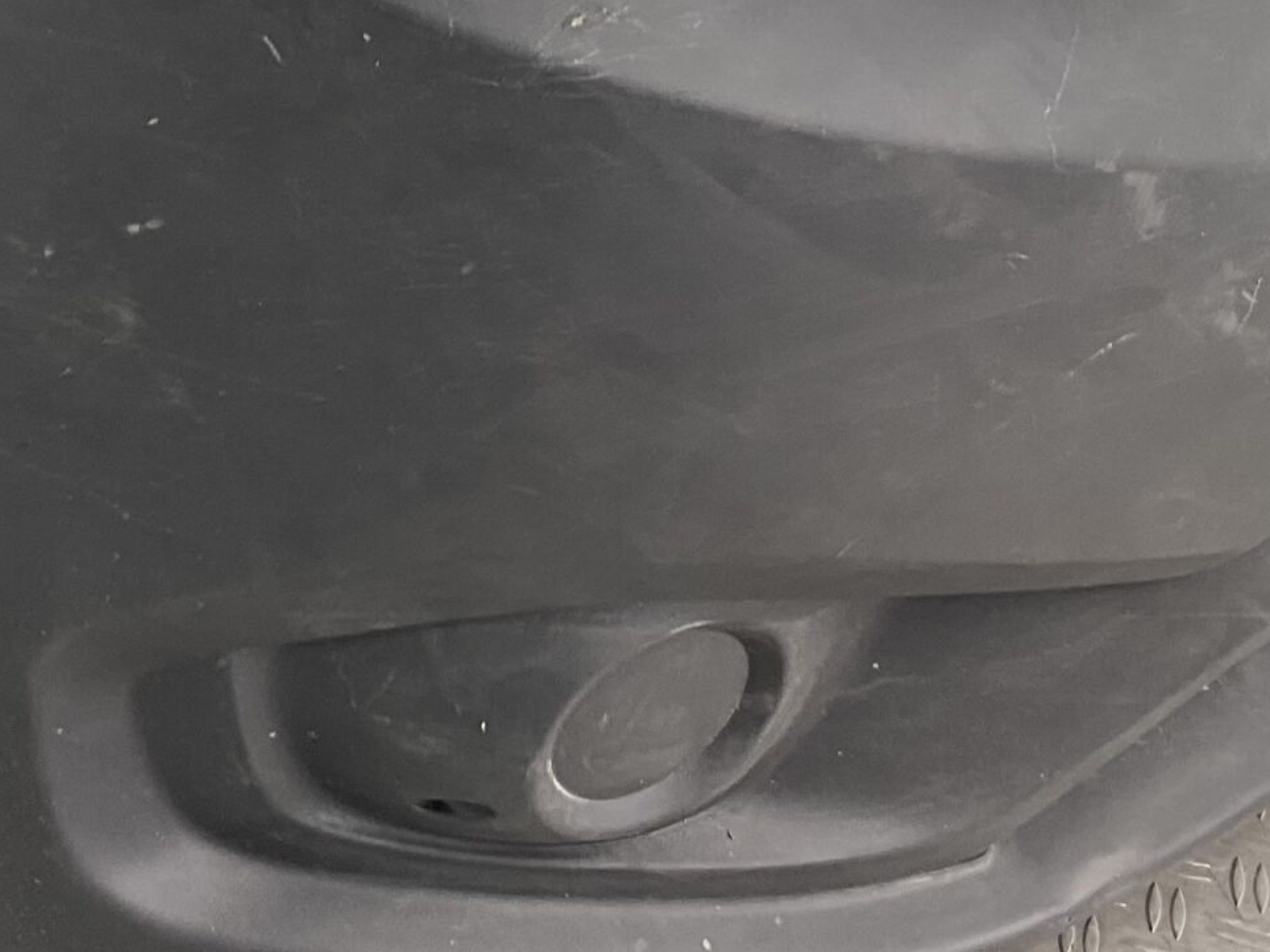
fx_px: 2825
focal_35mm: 77
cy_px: 29
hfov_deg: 25.1
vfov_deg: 18.7
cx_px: 353
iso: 40
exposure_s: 1/120
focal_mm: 3
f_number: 1.8
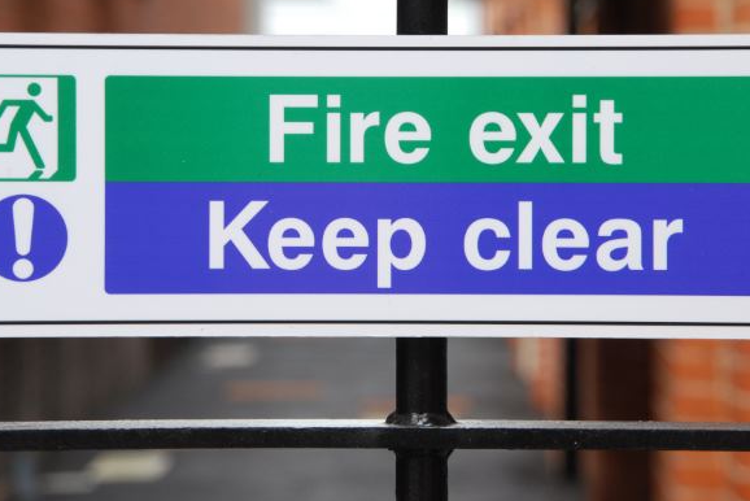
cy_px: 167
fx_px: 3898
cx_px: 398
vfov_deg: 7.3
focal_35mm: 187
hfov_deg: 11.0
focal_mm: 90
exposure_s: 1/100
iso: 200
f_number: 5.6
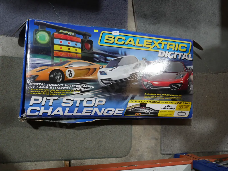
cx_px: 114
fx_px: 237
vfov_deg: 39.7
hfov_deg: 51.3
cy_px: 86
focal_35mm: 36
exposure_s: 1/60
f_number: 4
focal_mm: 18
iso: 250
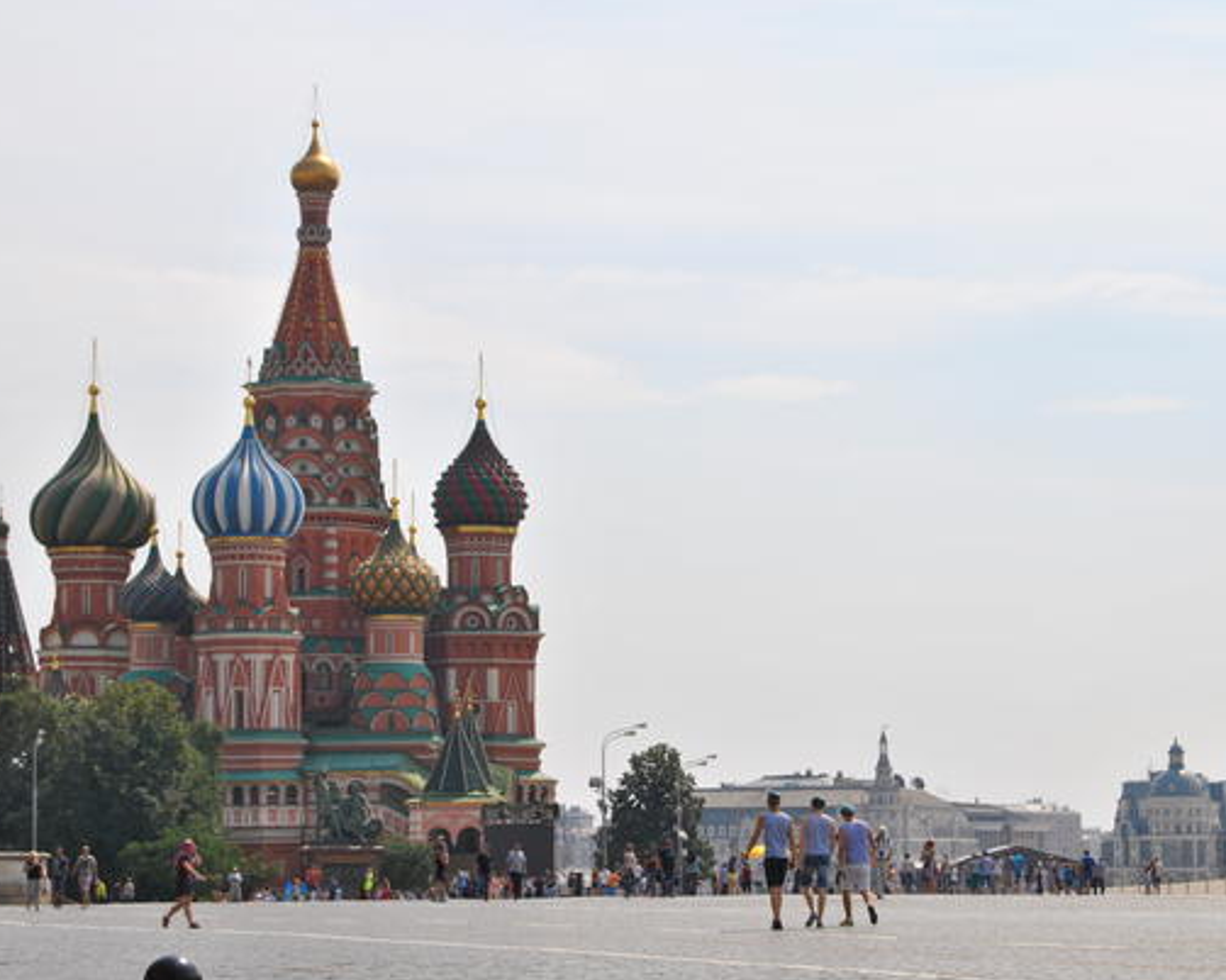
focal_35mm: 99
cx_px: 663
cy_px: 492
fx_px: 3576
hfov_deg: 19.4
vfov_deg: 15.6
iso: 100
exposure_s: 1/250
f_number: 8
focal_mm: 55
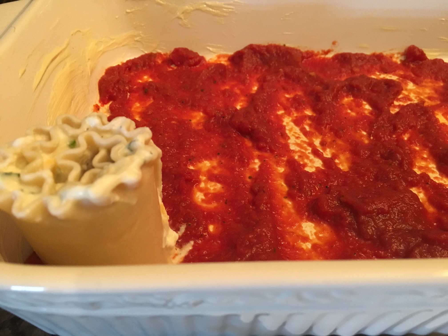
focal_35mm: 29
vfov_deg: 48.2
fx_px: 375
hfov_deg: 61.7
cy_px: 168
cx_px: 224
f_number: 2.2
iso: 200
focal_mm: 4.15
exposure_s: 1/20
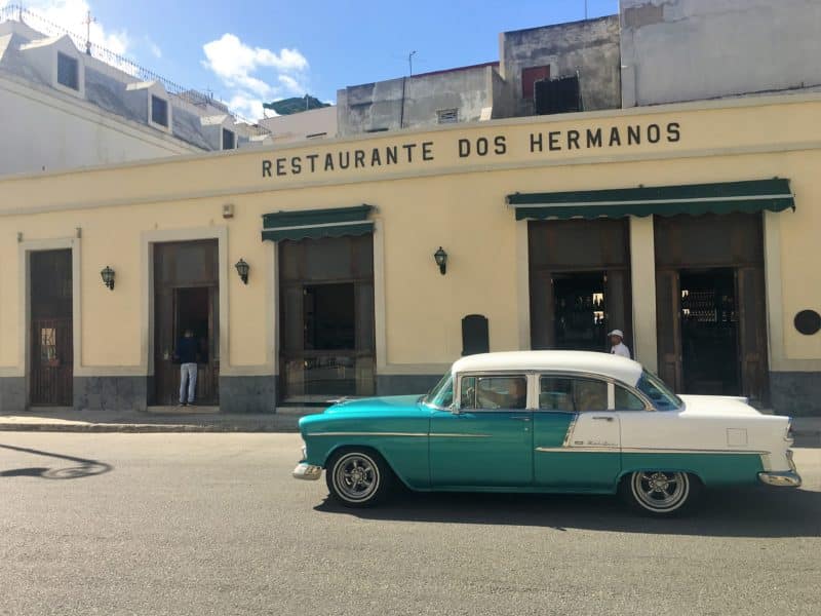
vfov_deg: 48.2
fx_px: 688
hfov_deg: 61.7
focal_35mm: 29
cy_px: 308
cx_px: 410
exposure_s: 1/1603
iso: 25
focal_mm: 4.15
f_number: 2.2
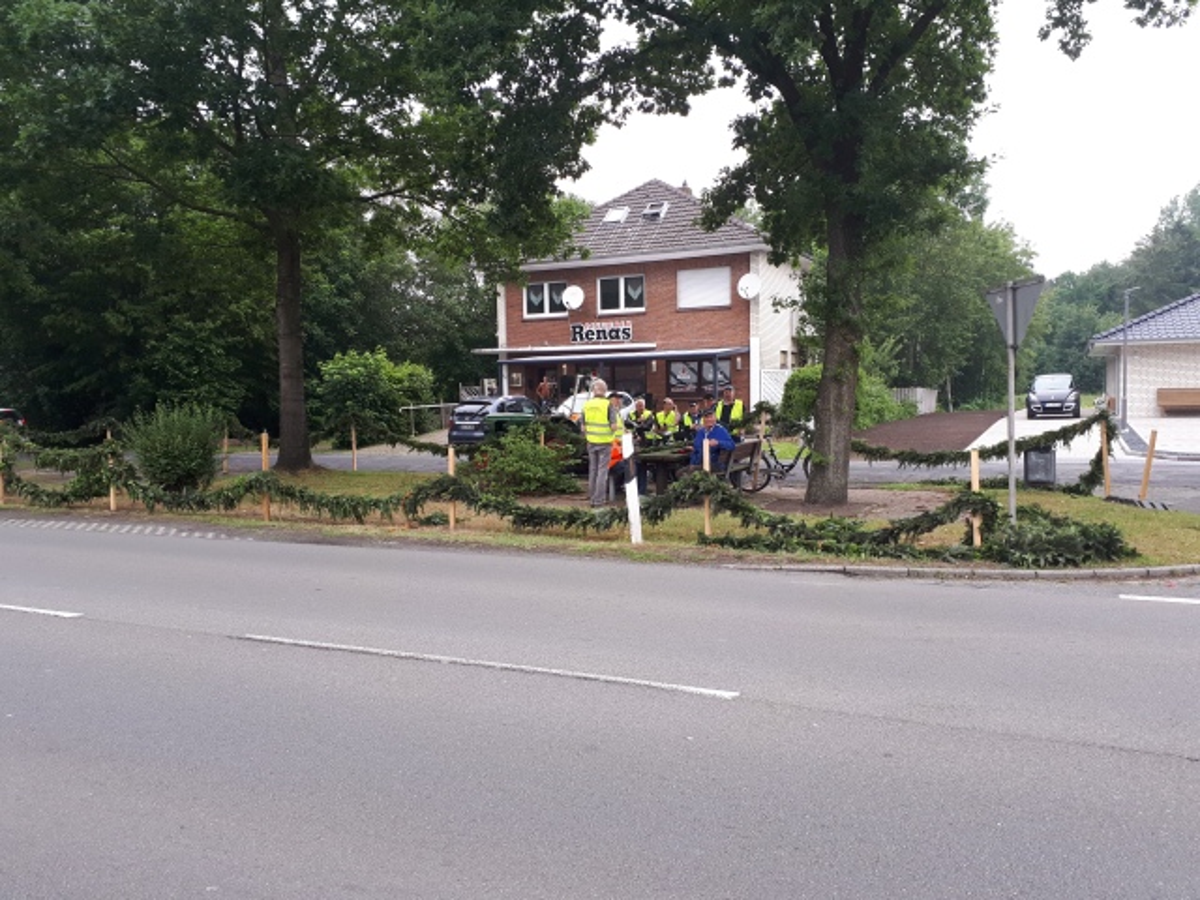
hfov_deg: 65.3
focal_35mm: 27
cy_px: 450
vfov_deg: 51.4
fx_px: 936
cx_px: 600
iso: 40
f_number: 1.9
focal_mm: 3.6
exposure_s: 1/100
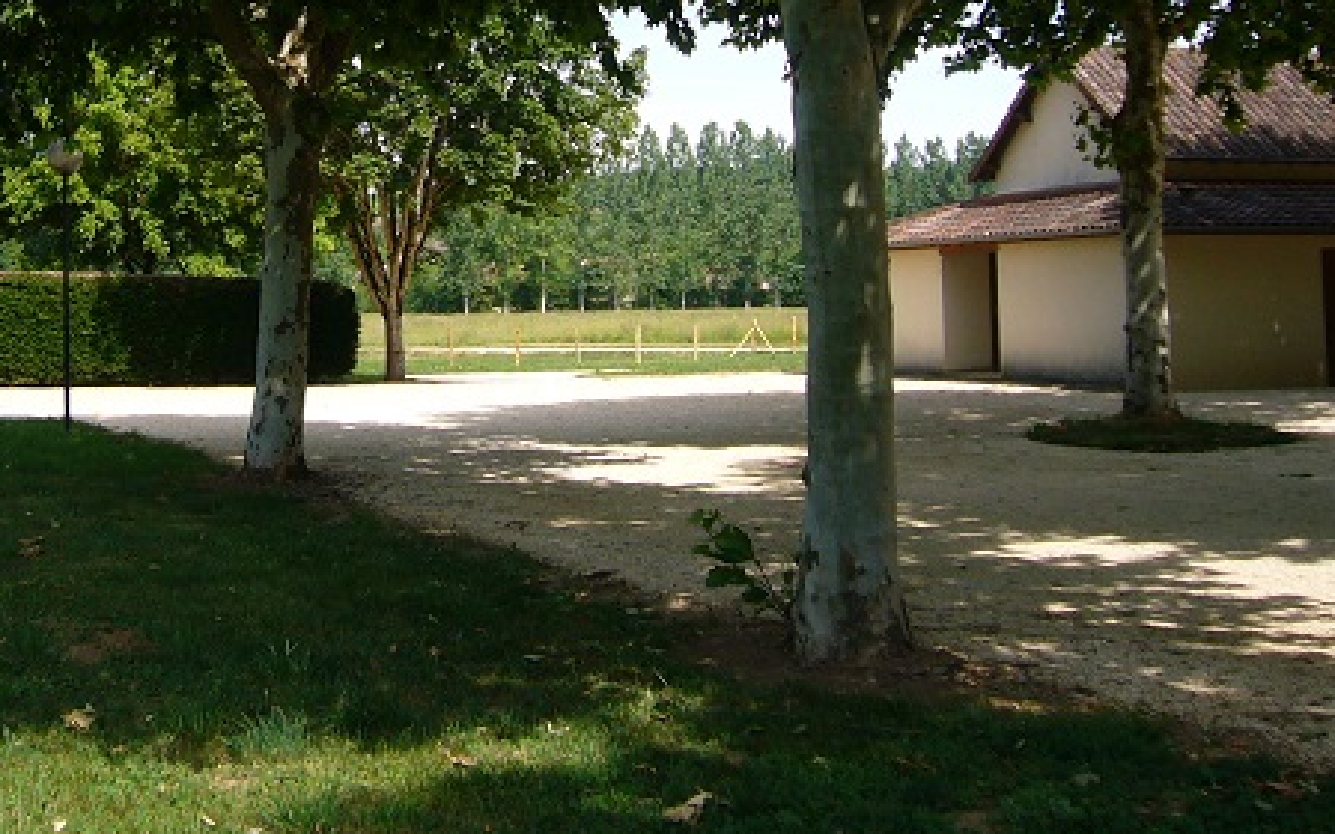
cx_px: 352
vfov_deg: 23.8
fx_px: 1928
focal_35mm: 53
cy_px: 98
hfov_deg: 37.4
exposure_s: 1/500
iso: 80
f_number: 2.8
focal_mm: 4.6
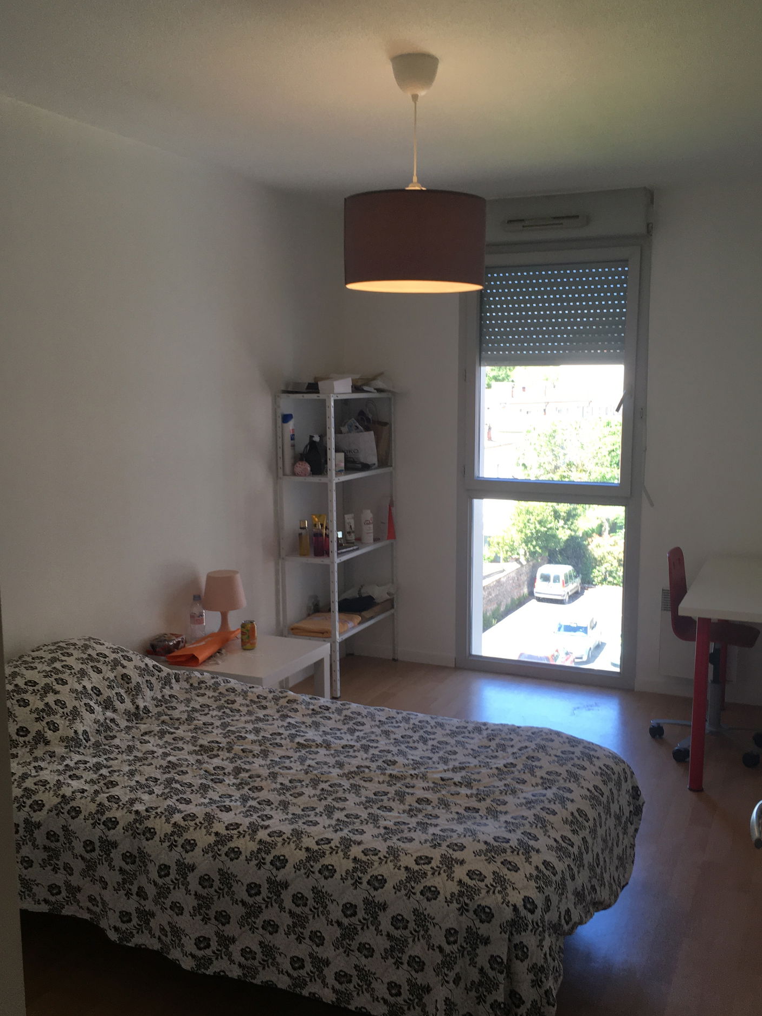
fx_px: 968
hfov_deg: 42.9
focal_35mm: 33
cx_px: 407
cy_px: 530
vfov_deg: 55.3
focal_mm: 4.15
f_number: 2.2
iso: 40
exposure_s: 1/100
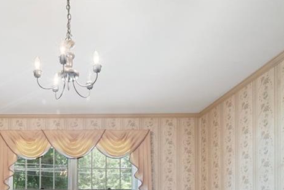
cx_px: 66
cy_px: 208
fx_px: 245
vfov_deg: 36.1
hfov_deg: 56.9
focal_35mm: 31
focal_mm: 14
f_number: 8
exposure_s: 1/3
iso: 400
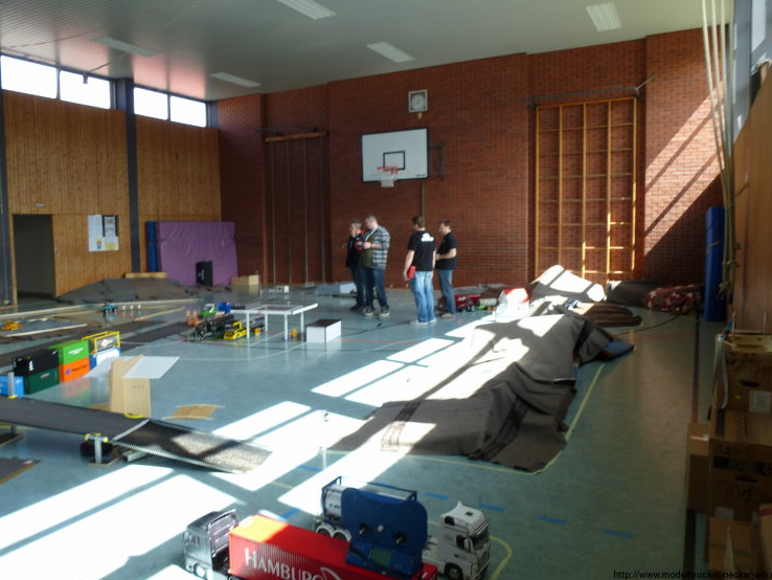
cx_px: 382
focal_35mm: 26
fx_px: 580
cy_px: 277
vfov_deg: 53.1
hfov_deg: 67.3
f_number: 3.3
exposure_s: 1/100
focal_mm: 4.3
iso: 100
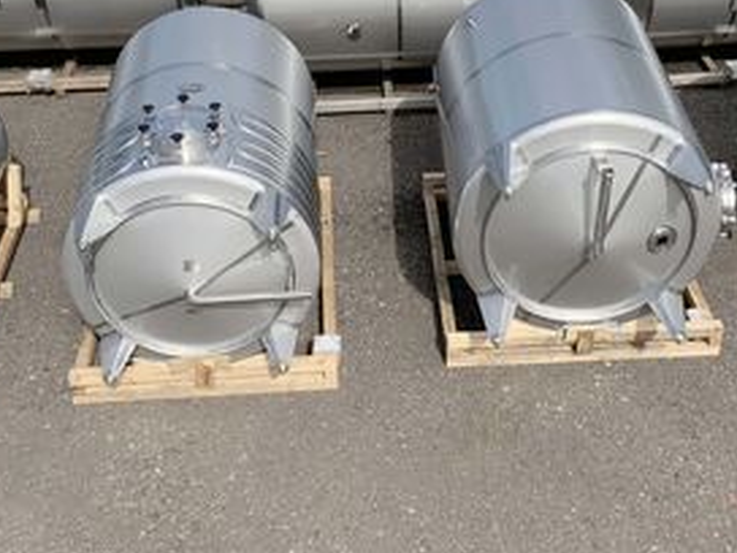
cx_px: 427
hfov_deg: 37.4
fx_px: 1086
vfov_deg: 28.5
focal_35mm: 51
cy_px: 211
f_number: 1.8
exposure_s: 1/3185
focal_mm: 4.25
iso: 25
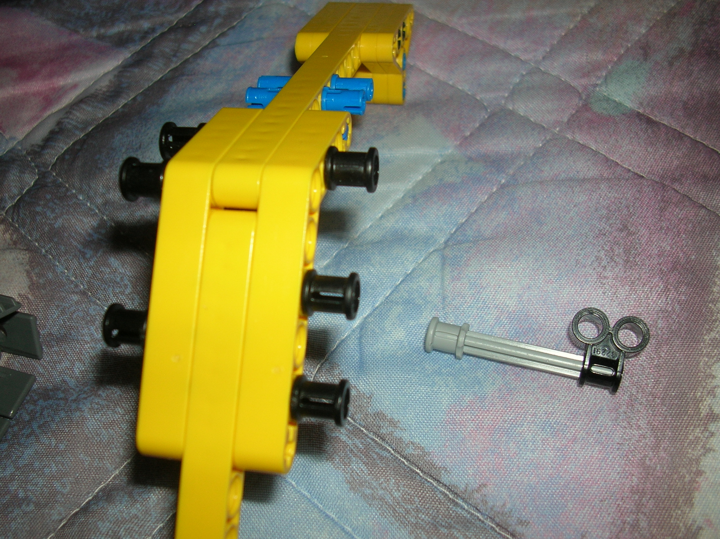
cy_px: 270
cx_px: 360
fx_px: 769
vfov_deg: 38.6
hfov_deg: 50.2
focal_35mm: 37
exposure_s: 1/60.1
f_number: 2.9
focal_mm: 6.2
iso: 50
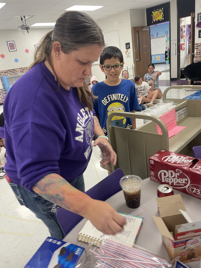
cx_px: 100
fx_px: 201
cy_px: 134
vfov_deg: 67.3
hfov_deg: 53.1
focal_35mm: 26
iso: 125
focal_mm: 4.2
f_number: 1.6
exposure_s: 1/92
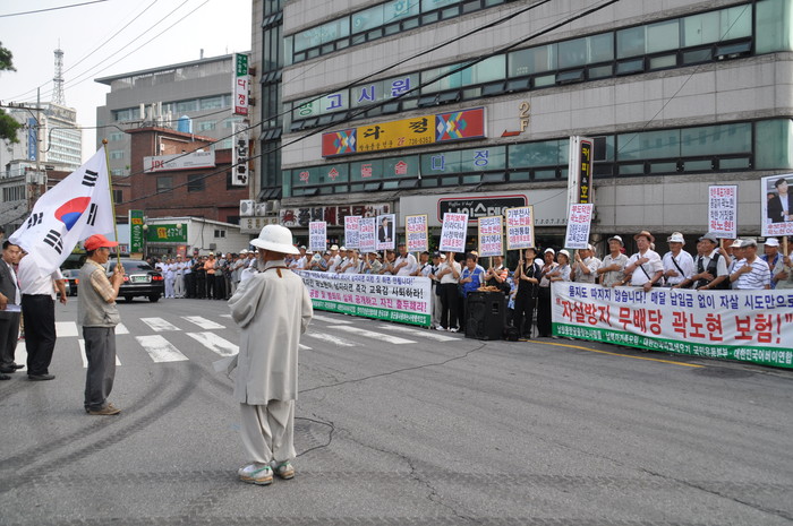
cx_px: 396
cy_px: 263
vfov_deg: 47.8
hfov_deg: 67.4
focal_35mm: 27
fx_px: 594
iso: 200
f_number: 8
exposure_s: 1/250
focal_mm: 18
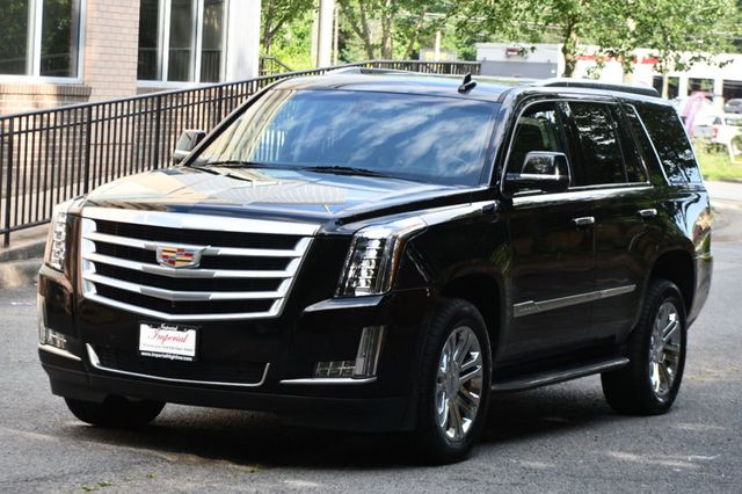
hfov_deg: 16.7
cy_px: 247
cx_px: 371
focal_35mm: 123
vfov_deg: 11.1
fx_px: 2534
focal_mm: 82
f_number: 5.6
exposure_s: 1/250
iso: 220
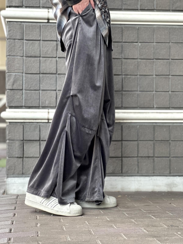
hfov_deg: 19.1
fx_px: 543
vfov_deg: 25.3
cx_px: 92
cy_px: 122
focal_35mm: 77
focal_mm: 9
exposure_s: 1/121
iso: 100
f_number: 2.8
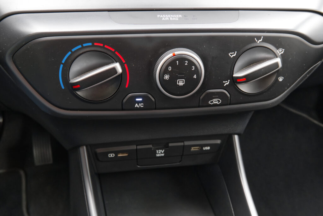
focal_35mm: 34
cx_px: 162
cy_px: 108
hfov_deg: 55.8
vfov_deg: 38.9
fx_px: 305
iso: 2000
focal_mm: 22.8
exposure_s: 1/20
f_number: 8
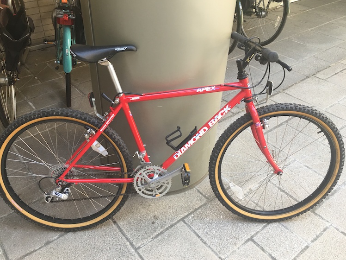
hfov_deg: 58.3
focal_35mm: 31
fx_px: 310
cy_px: 133
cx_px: 162
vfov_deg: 45.4
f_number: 2.2
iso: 25
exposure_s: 1/30
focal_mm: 4.15
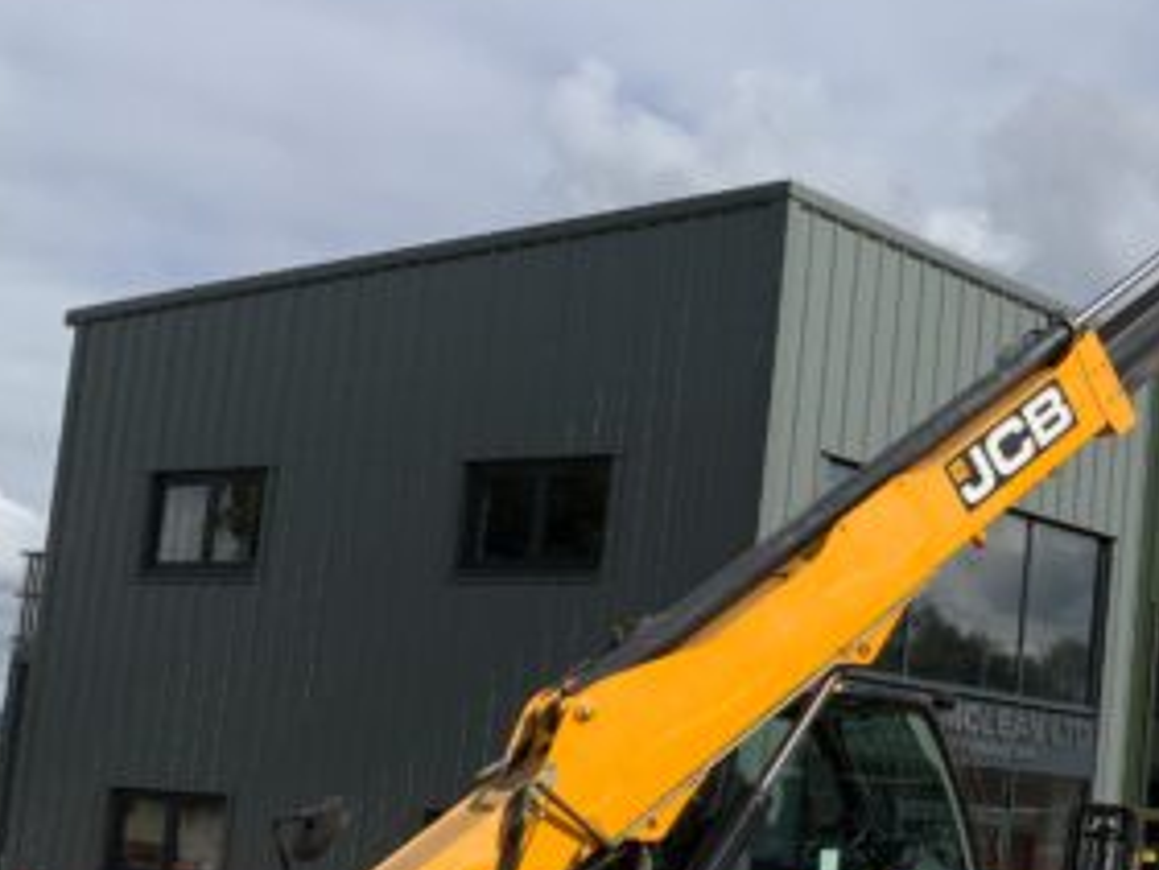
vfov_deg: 22.2
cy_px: 598
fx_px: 2211
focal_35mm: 66
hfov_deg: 27.1
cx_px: 1250
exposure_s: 1/3125
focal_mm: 3
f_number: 1.8
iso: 16
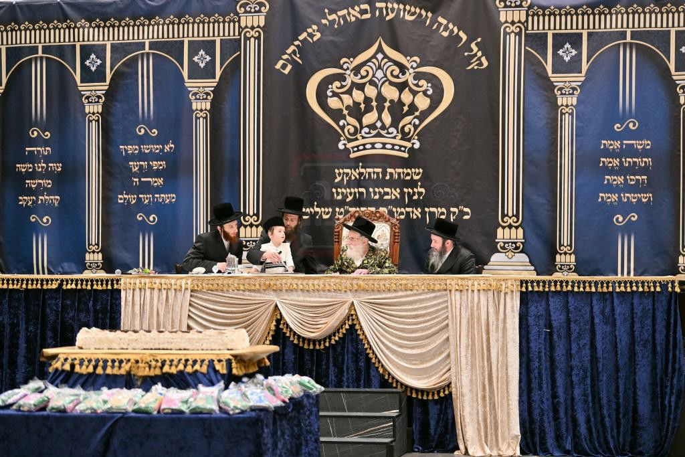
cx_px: 342
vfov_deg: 15.9
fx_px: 1637
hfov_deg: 23.6
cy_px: 228
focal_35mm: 86
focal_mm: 86
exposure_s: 1/500
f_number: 2.8
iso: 400
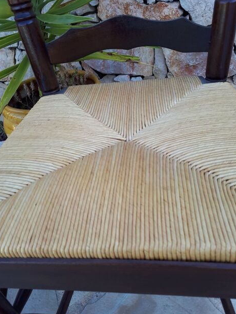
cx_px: 119
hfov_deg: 49.8
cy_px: 153
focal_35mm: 28
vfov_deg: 63.4
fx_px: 254
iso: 40
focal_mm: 3.6
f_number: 1.9
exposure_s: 1/162
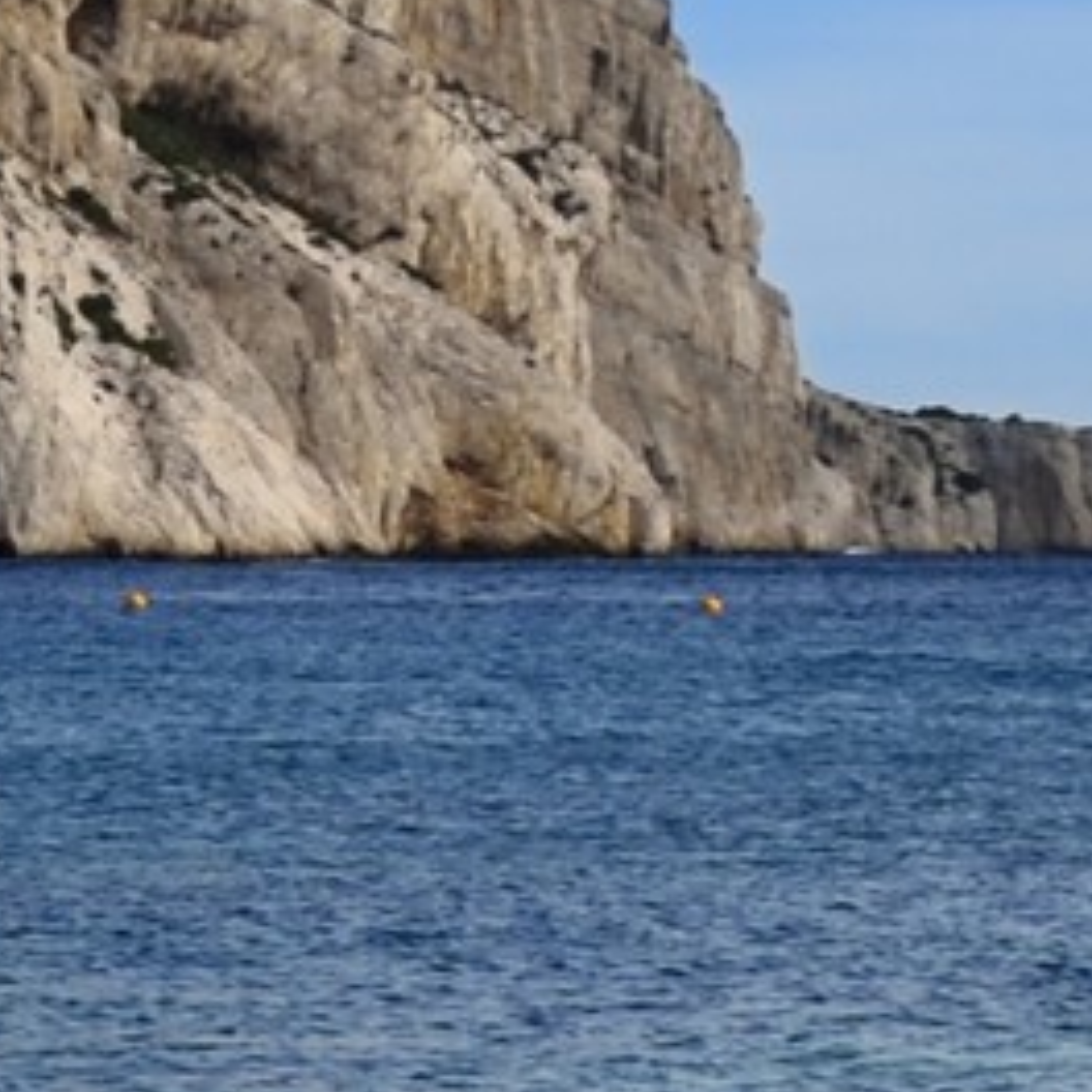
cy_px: 3233
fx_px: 11028
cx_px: 136
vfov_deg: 5.4
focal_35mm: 309
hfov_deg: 5.7
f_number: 13
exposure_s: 1/250
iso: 200
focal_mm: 40
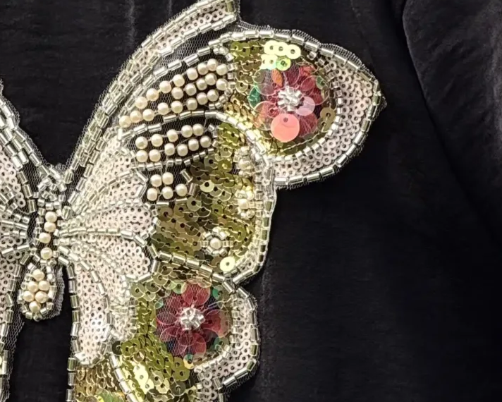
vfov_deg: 4.4
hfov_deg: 5.5
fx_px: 5216
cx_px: -13
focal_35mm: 351
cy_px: 29
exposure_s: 1/638
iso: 32
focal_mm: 16.9
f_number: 2.8
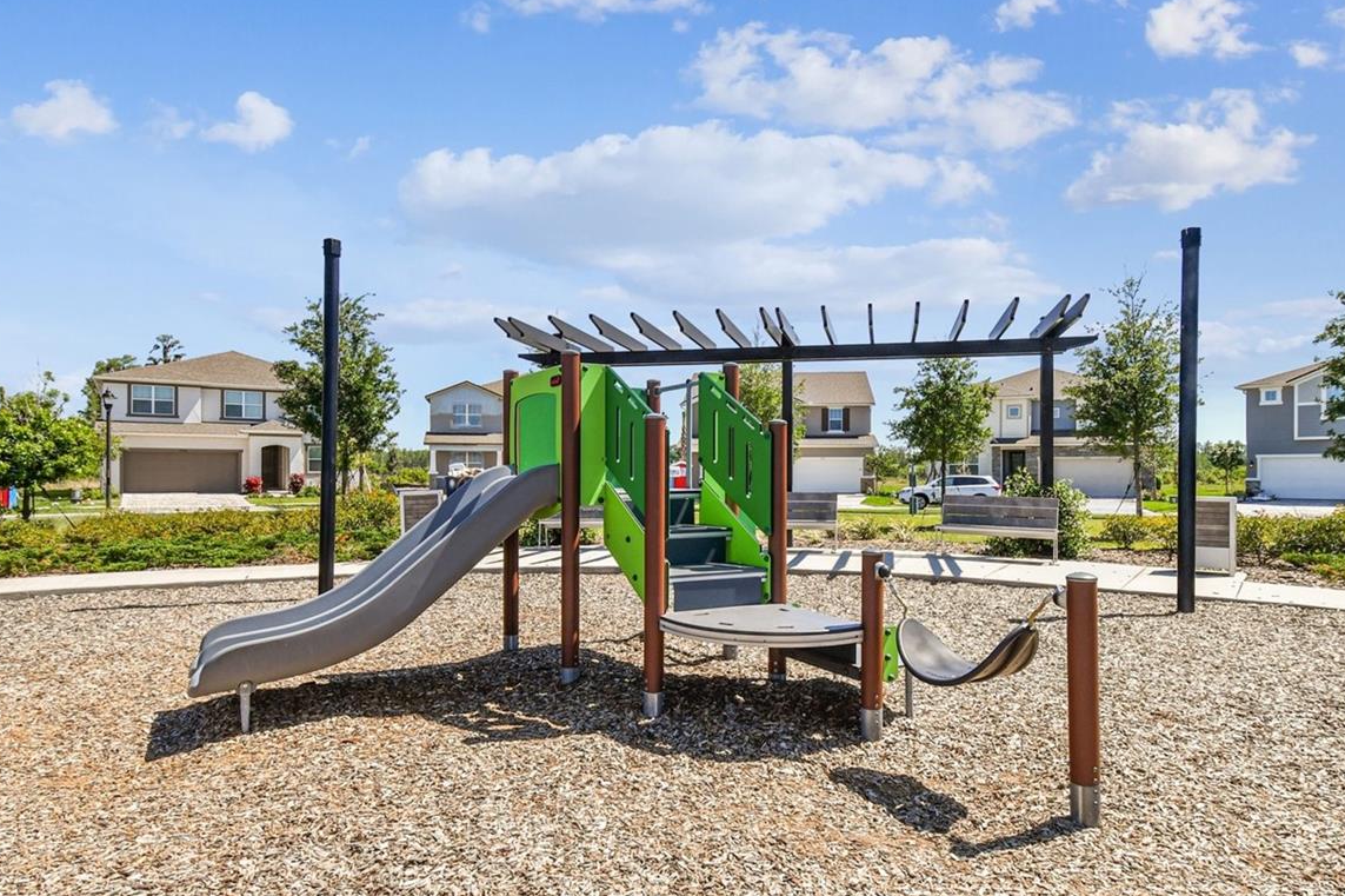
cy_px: 471
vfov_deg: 59.4
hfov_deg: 81.1
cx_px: 717
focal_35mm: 21
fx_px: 784
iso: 100
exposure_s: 1/200
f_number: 7.1
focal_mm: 10
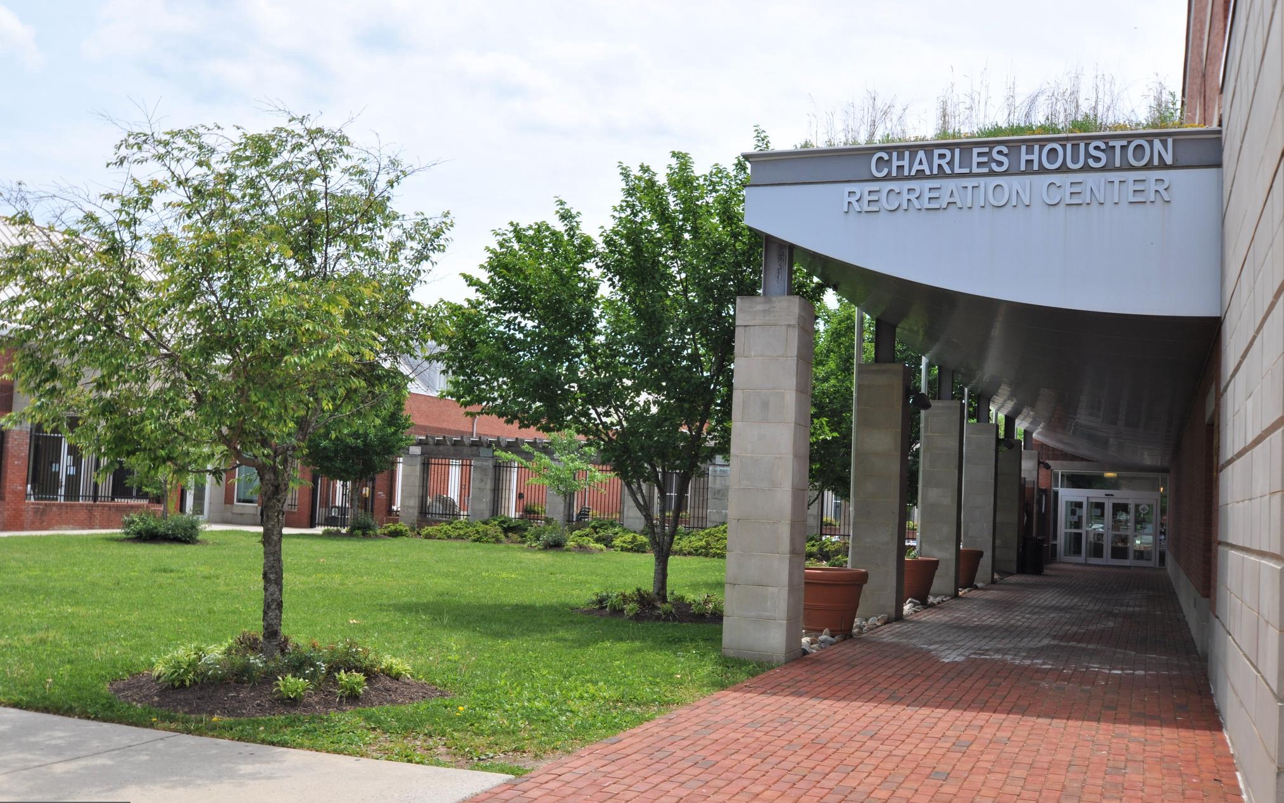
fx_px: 1295
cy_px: 417
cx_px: 639
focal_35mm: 37
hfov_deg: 52.7
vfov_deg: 34.4
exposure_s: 1/250
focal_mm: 24
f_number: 8
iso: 200
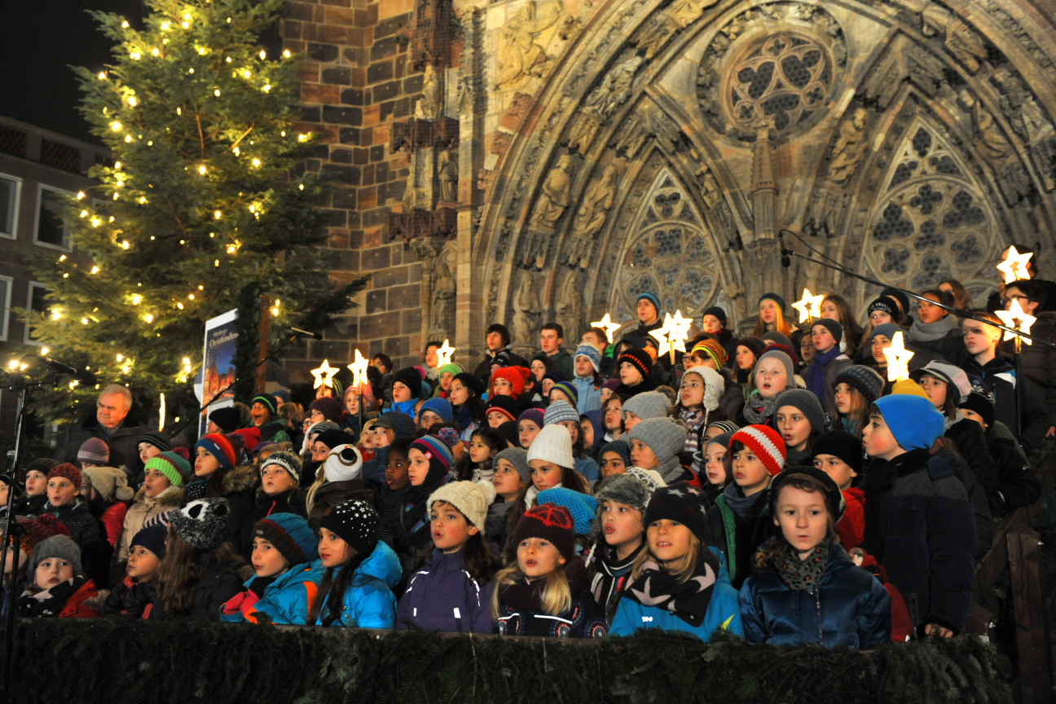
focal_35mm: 38
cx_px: 528
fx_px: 1115
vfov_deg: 35.1
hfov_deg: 50.7
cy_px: 352
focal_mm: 38
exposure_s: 1/25
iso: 2000
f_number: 3.5
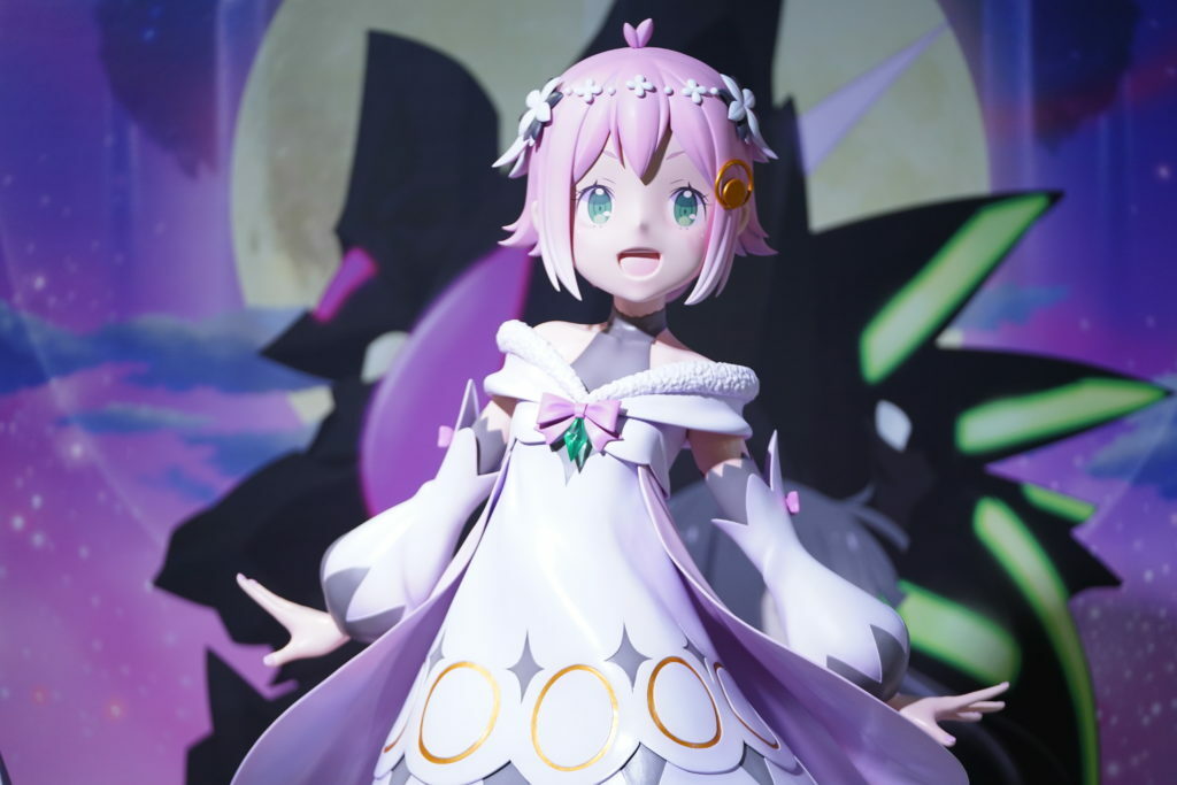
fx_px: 4970
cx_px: 588
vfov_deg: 9.0
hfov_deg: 13.5
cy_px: 392
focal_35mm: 152
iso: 1250
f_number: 2.8
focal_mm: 152
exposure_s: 1/500
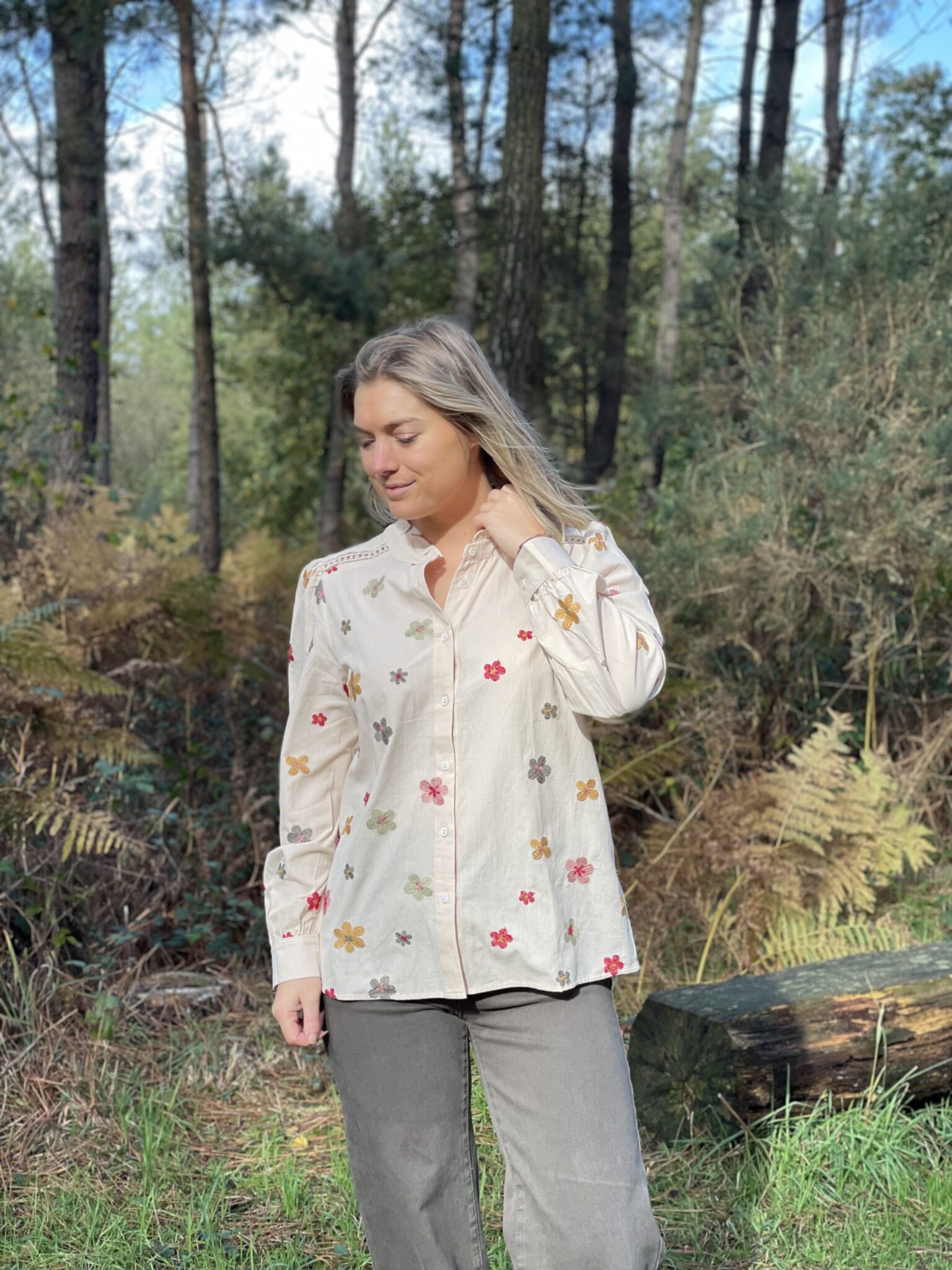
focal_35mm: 52
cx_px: 476
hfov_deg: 28.0
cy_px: 635
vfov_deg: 36.8
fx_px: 1907
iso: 25
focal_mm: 6
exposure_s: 1/134
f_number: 2
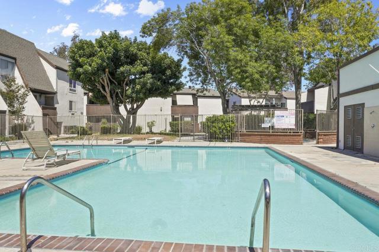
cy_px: 126
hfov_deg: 74.5
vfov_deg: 53.7
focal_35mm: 24
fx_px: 249
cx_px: 190
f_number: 8
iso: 125
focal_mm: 15.8
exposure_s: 1/160
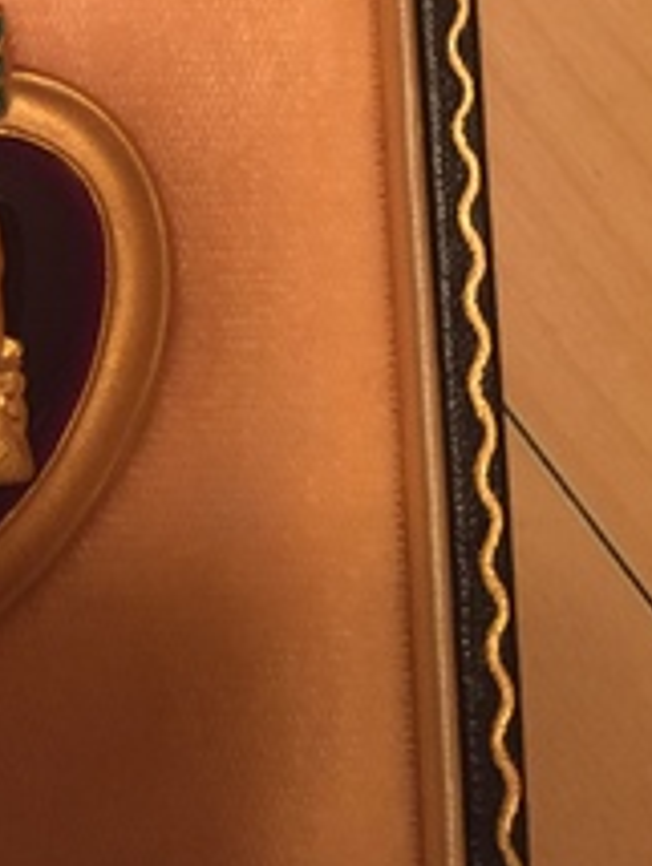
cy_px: -57
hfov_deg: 21.5
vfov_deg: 27.5
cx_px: -53
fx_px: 1629
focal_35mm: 65
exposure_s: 1/30
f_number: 2.2
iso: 200
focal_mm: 4.15
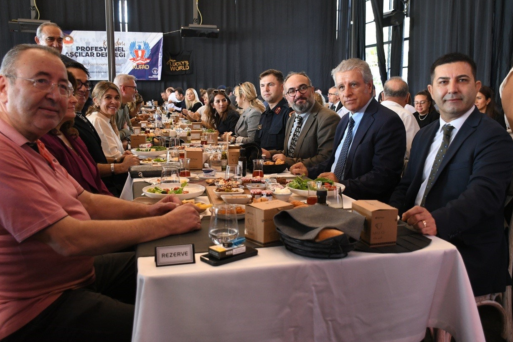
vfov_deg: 38.8
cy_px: 152
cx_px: 274
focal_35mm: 34
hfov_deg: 55.7
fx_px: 485
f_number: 3.5
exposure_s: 1/50
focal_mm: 20
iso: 1250
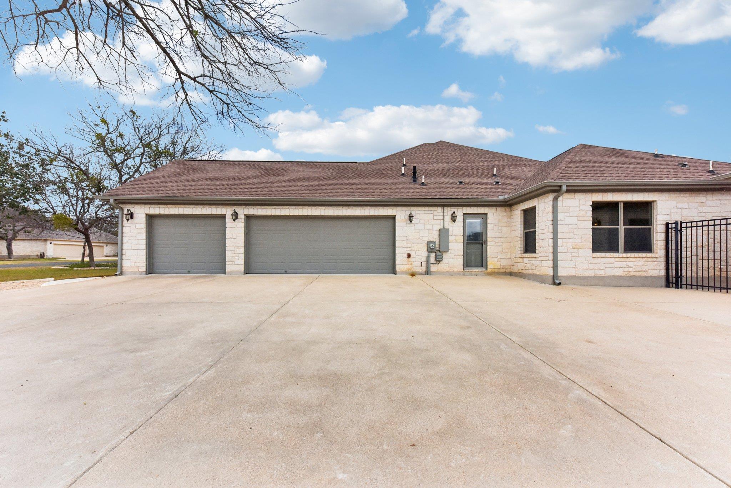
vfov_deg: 81.2
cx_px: 366
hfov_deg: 104.2
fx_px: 284
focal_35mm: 14
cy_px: 244
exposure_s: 1/3200
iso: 800
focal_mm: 14
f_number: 8
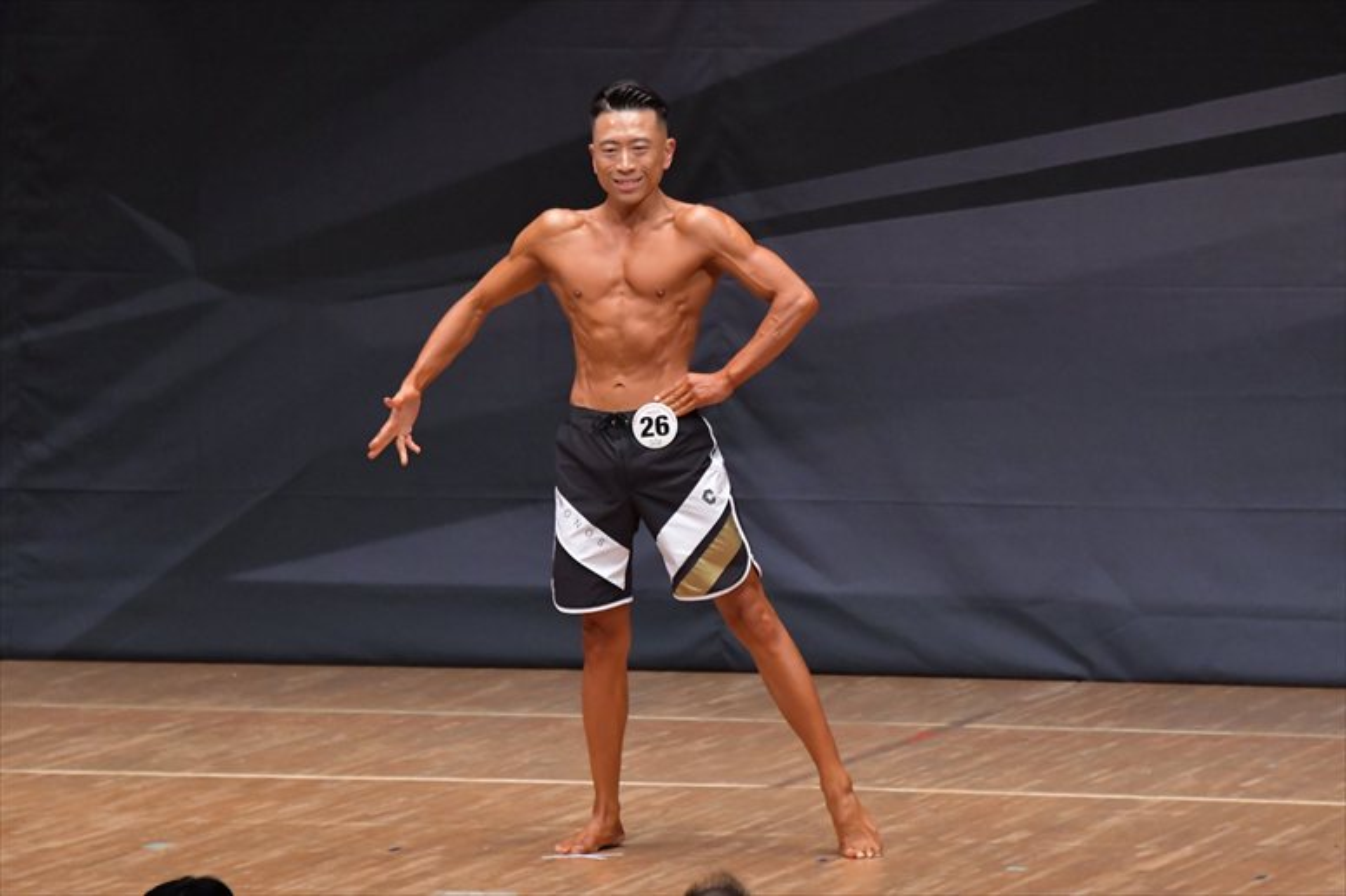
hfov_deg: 7.2
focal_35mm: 285
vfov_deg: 4.8
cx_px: 673
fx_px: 10651
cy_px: 448
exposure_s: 1/400
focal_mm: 190
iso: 6400
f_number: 5.6
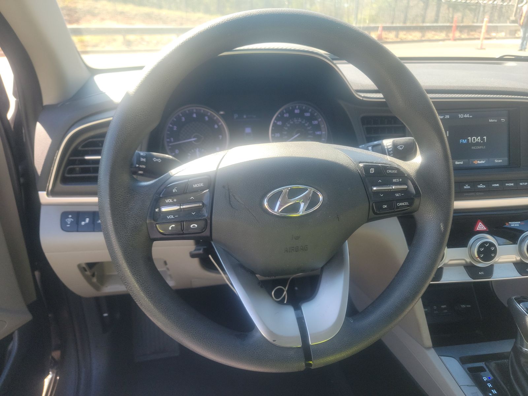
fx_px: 366
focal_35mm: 24
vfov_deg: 56.8
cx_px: 264
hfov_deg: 71.6
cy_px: 198
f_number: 1.8
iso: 52
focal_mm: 6.7
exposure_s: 1/59
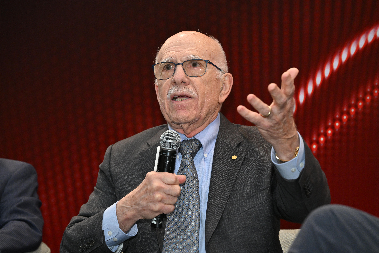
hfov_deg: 19.6
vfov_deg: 13.2
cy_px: 126
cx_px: 190
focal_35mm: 104
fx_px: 1095
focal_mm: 104
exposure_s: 1/200
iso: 3200
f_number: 5.6
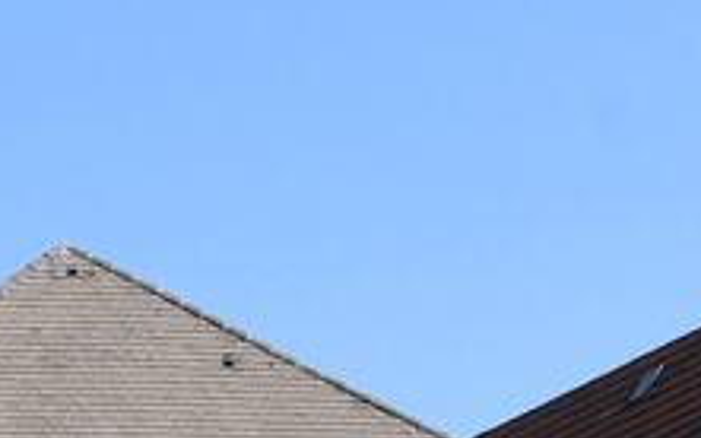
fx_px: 3171
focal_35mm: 166
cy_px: 1051
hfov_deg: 10.9
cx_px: -923
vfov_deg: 7.4
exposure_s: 1/400
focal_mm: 20
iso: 200
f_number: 8
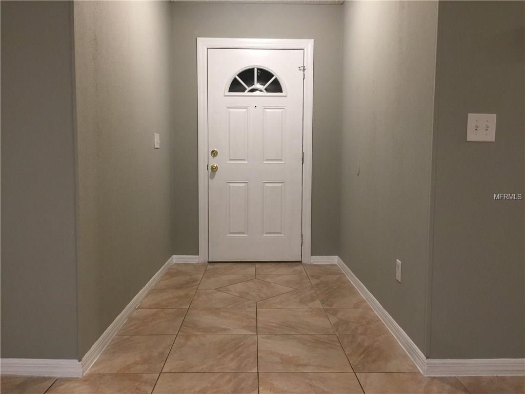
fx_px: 440
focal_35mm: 29
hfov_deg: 61.7
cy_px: 197
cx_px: 262
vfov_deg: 48.2
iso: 64
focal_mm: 4.15
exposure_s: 1/15
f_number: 2.2
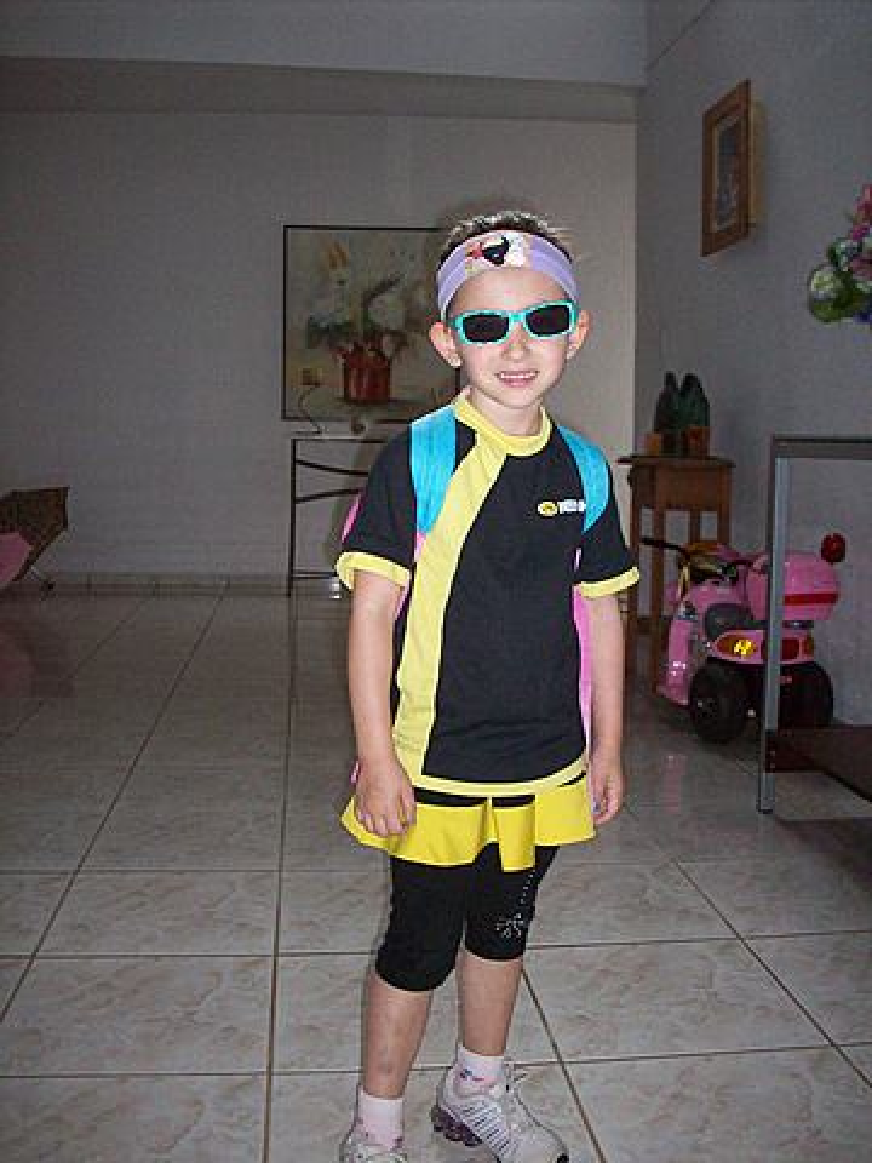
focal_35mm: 37
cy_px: 582
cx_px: 436
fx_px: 1243
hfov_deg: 38.7
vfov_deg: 50.1
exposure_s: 1/64
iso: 200
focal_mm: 6.2
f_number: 2.8
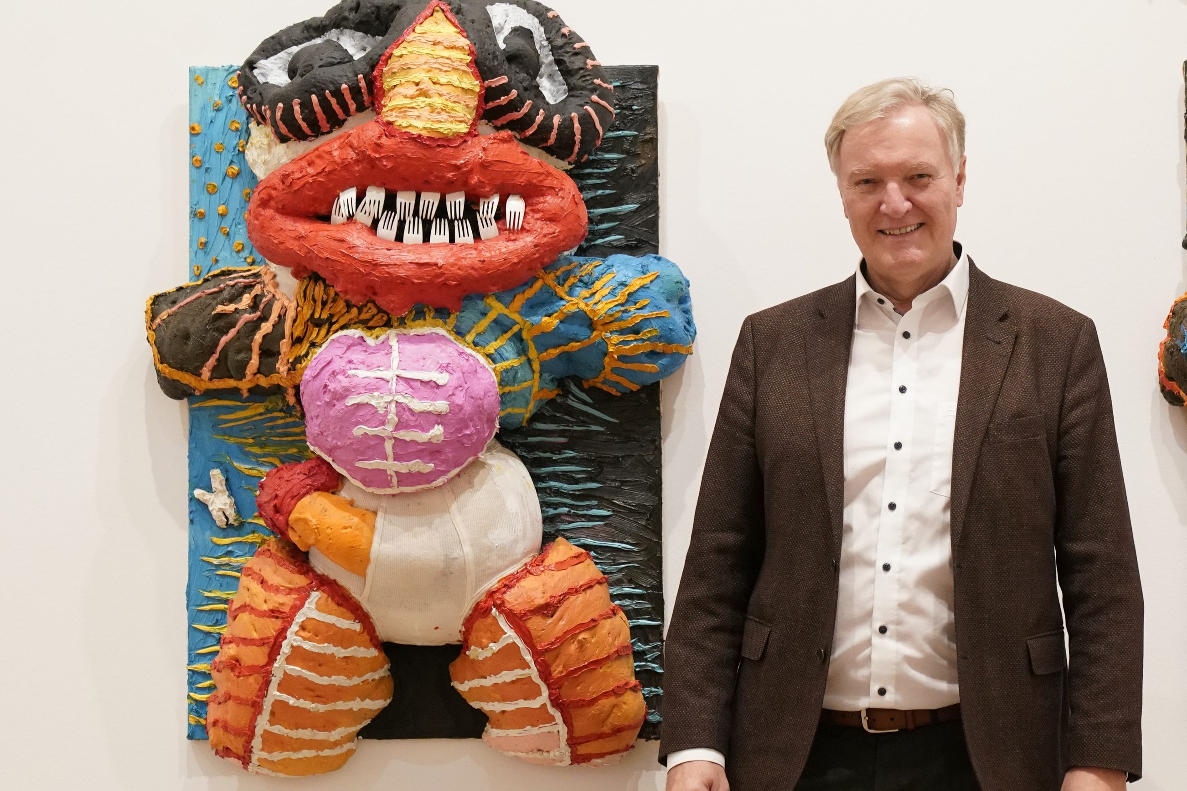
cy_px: 320
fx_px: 3495
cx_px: 823
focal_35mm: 106
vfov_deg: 12.9
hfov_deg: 19.2
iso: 4000
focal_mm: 69
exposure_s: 1/200
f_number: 4
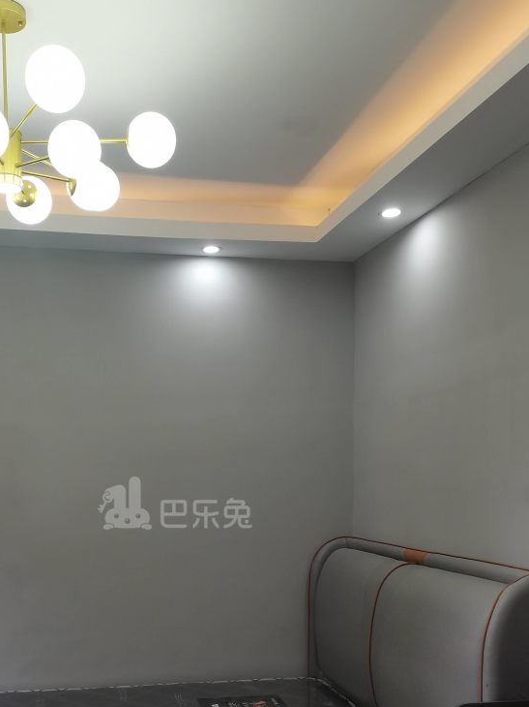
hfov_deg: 37.3
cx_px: 175
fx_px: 775
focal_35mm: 38
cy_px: 504
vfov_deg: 47.7
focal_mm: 5.58
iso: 125
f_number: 1.8
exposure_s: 1/50
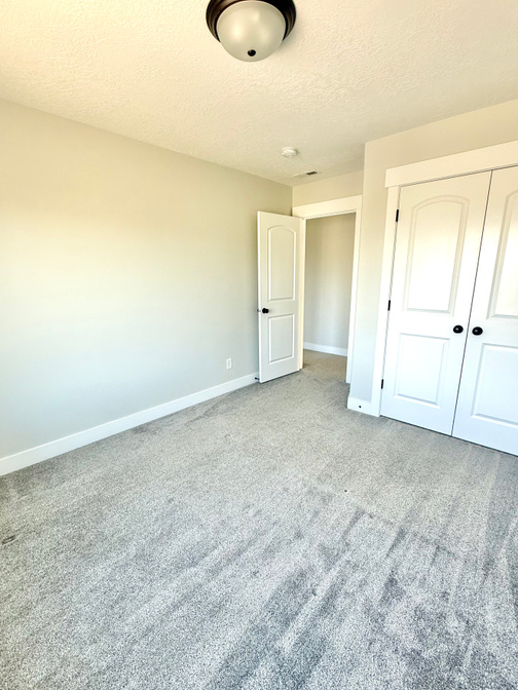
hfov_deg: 78.1
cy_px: 351
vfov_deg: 94.5
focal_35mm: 16
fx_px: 319
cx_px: 256
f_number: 2.2
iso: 125
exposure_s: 1/99
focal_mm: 2.22
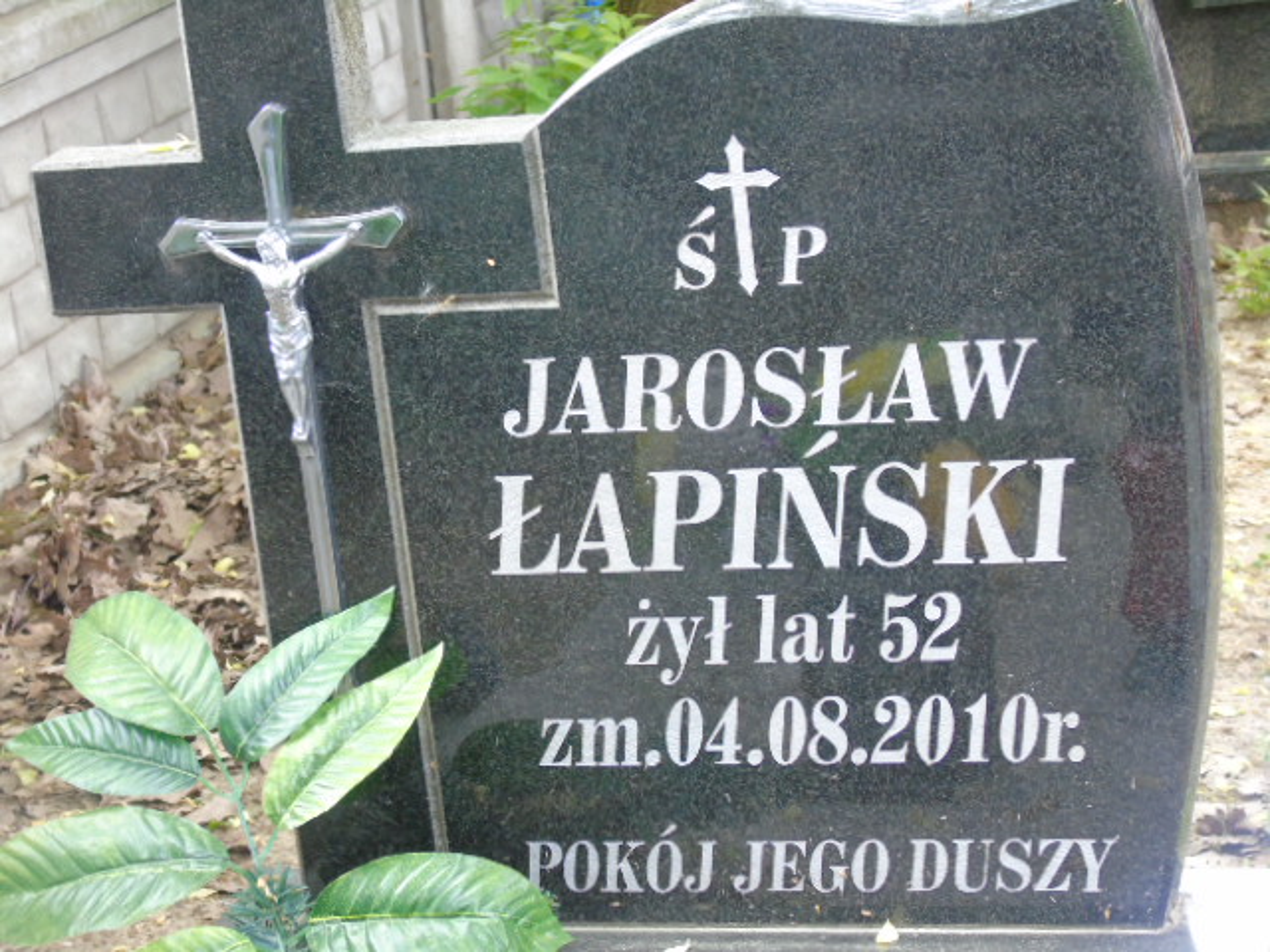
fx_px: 3962
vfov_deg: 13.7
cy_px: 476
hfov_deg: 18.2
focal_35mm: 108
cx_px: 635
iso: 320
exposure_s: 1/30
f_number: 4.4
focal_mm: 19
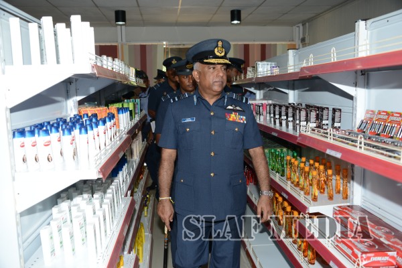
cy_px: 134
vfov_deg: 38.9
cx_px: 201
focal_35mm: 34
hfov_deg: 55.8
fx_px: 380
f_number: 5
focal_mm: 34
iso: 250
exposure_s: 1/80
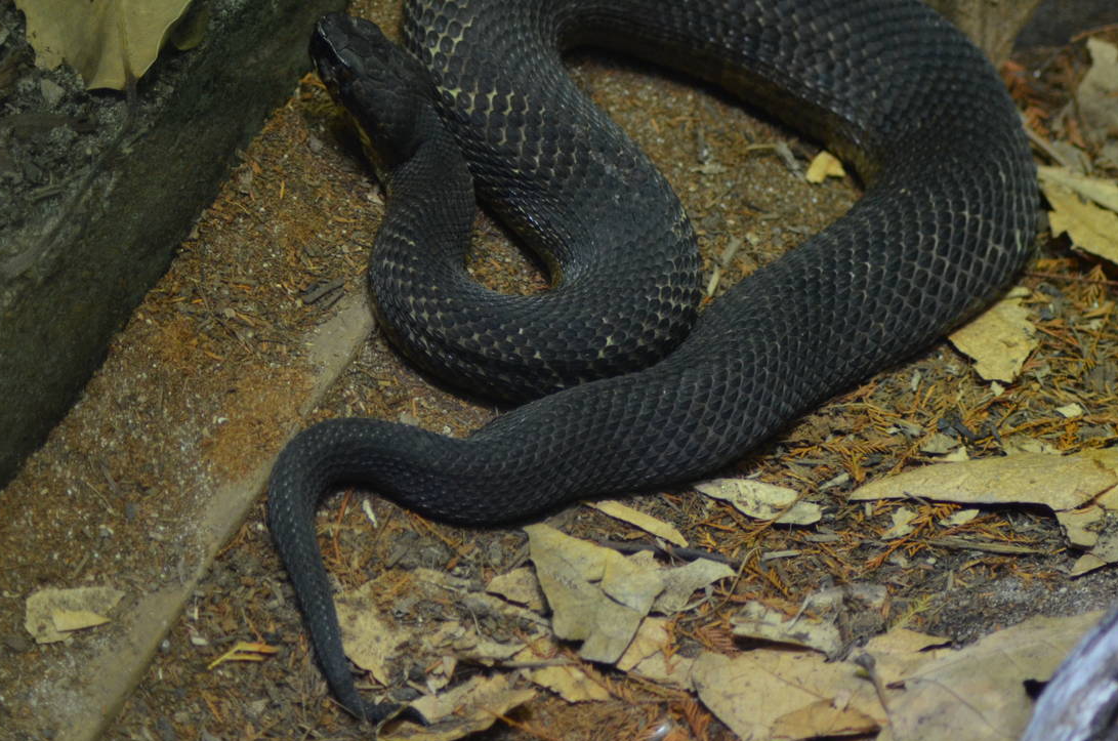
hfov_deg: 13.4
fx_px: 4773
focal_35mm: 154
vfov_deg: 8.9
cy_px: 314
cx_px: 639
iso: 1100
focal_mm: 70
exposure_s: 1/125
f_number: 4
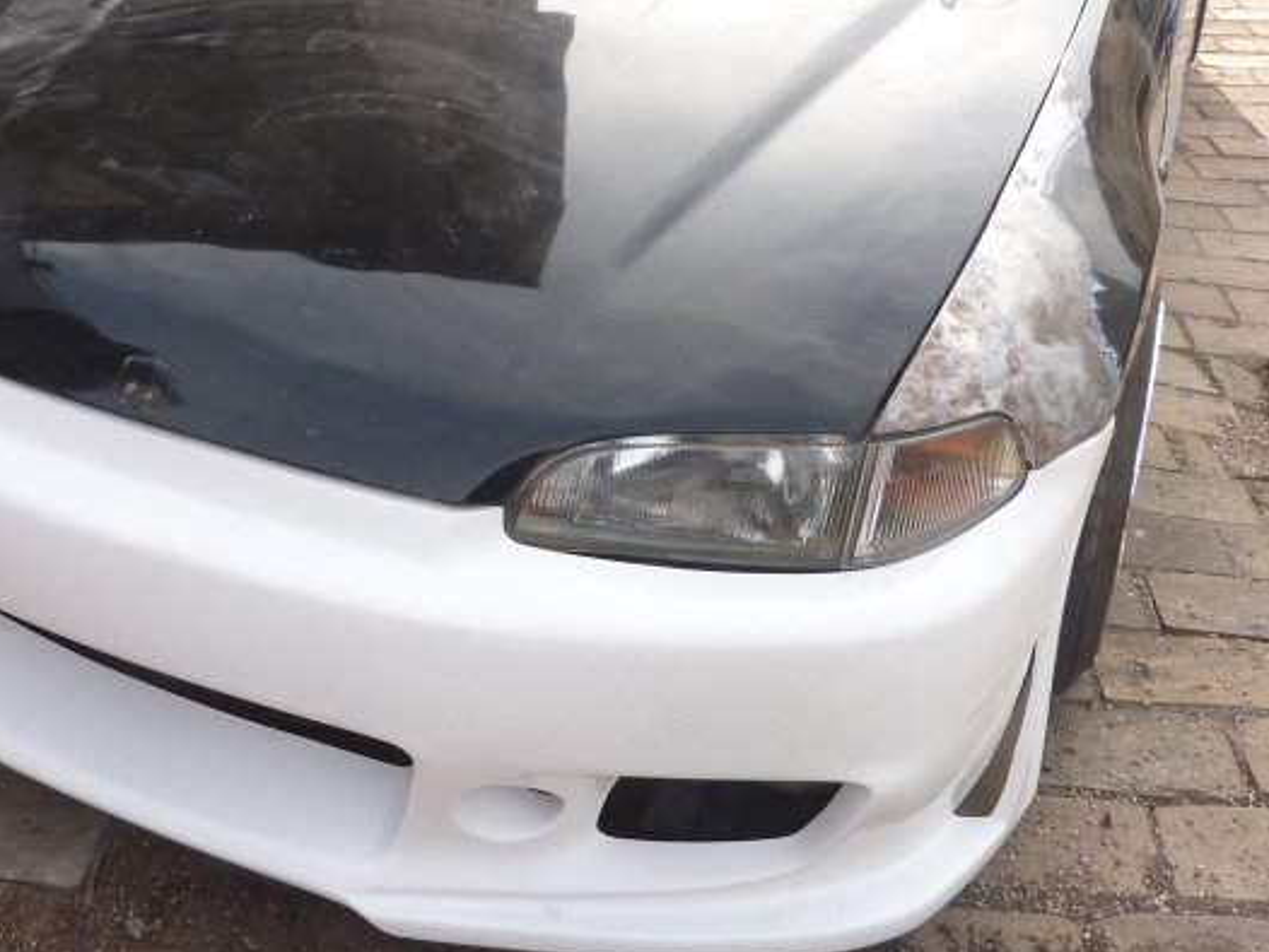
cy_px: 296
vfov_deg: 37.2
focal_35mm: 38
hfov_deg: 48.8
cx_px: 538
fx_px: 1394
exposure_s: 1/160
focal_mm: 4.1
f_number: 4
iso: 80
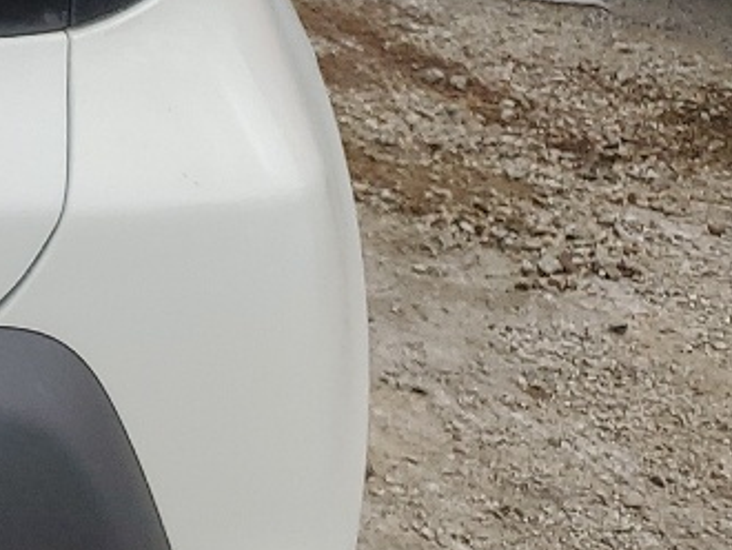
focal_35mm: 126
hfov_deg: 12.8
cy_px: -184
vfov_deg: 11.4
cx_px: -901
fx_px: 2666
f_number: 1.5
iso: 50
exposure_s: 1/667
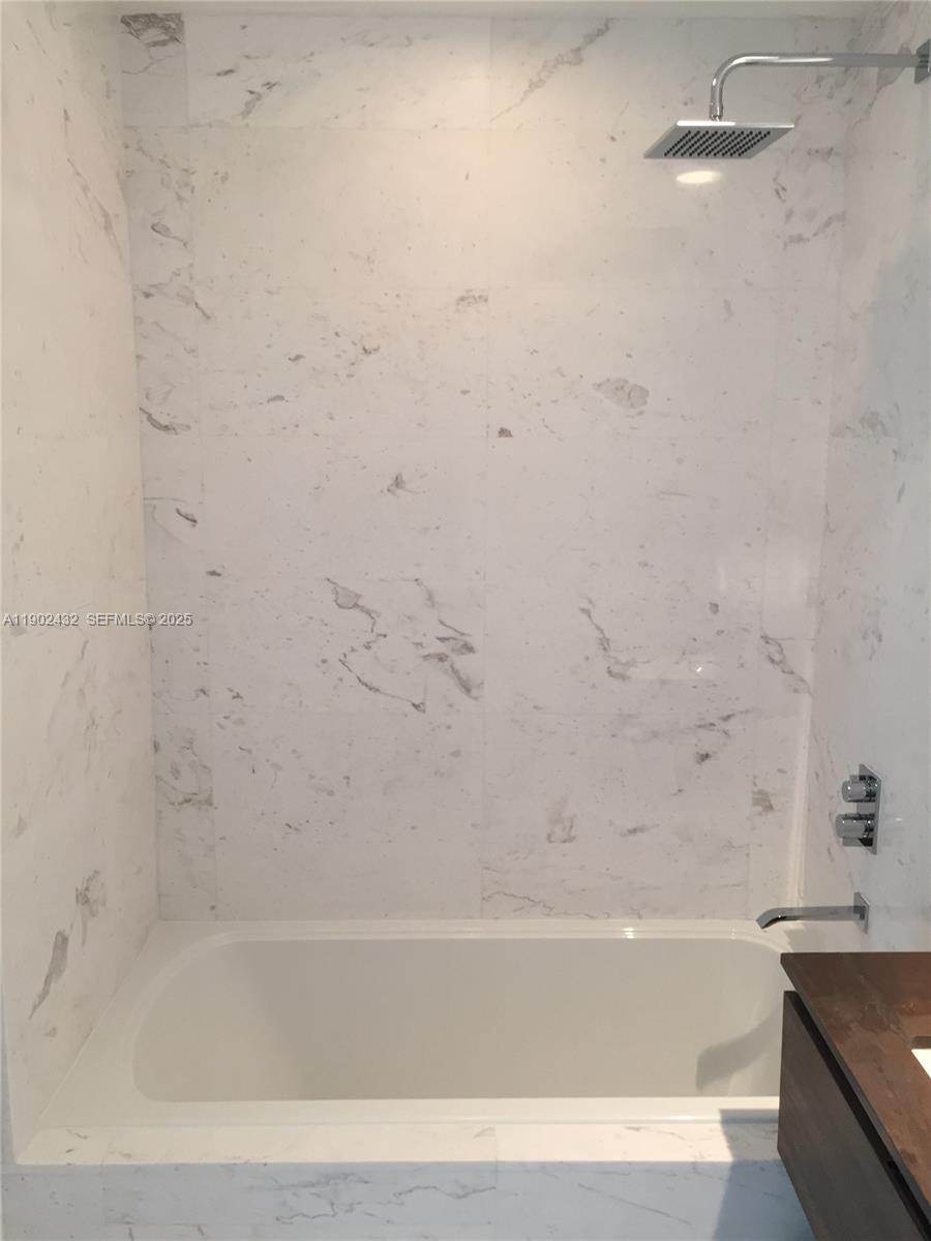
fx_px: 1040
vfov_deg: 61.7
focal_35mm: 29
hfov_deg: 48.2
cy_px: 620
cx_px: 466
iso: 64
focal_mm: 4.15
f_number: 2.2
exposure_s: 1/30
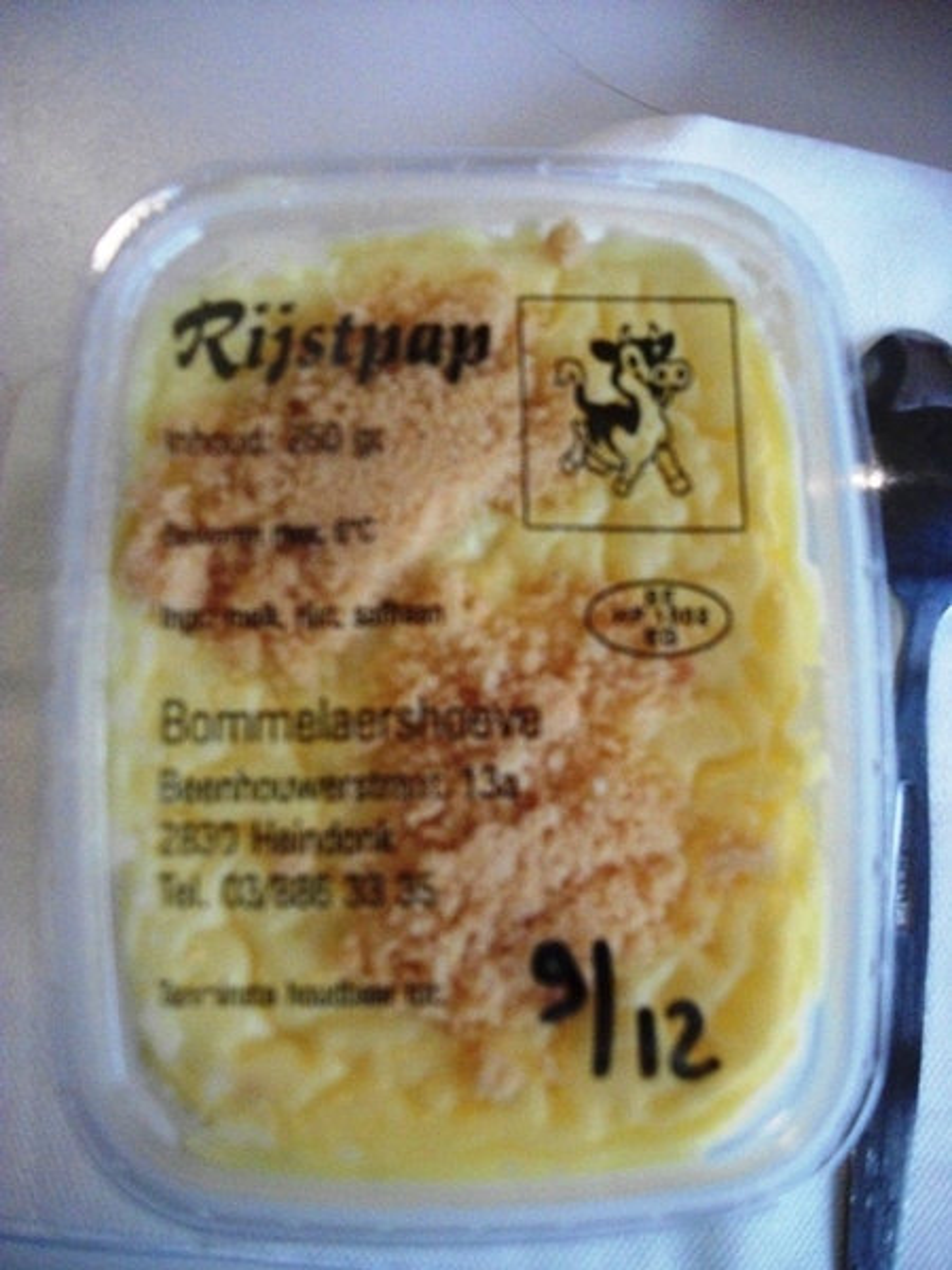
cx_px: 476
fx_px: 1173
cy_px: 635
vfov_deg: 56.8
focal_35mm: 32
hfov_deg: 44.2
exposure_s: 1/60
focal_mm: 5.7
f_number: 2.9
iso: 430
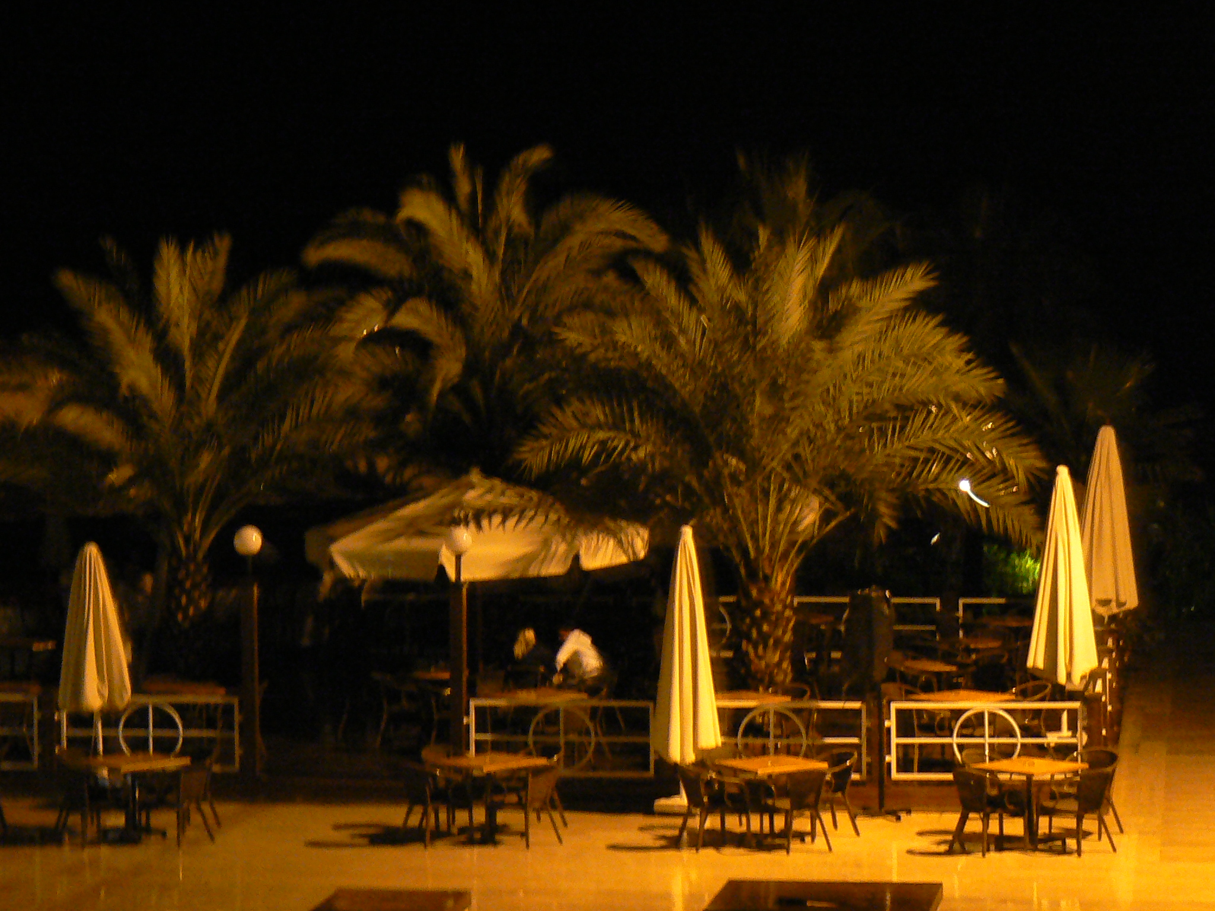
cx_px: 608
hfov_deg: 18.7
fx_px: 3685
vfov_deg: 14.1
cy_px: 456
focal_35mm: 105
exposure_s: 1/2.5
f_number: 3.2
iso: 200
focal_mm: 12.9
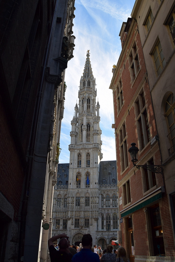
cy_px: 131
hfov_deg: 48.0
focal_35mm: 27
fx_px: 197
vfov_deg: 67.4
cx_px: 88
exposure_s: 1/80
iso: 125
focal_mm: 18
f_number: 9
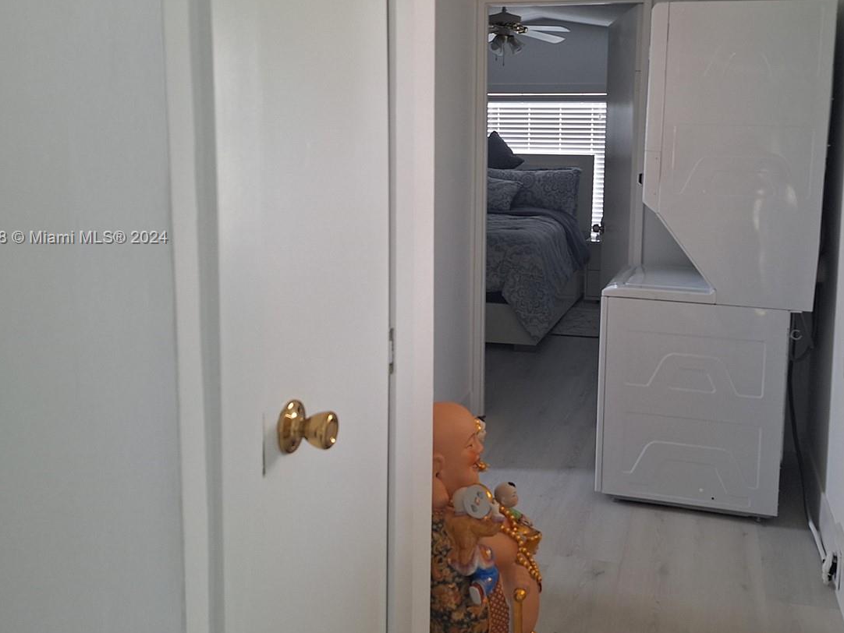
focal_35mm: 34
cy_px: 239
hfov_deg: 53.2
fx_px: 829
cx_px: 542
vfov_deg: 41.5
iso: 64
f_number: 1.8
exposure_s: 1/40
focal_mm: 5.54
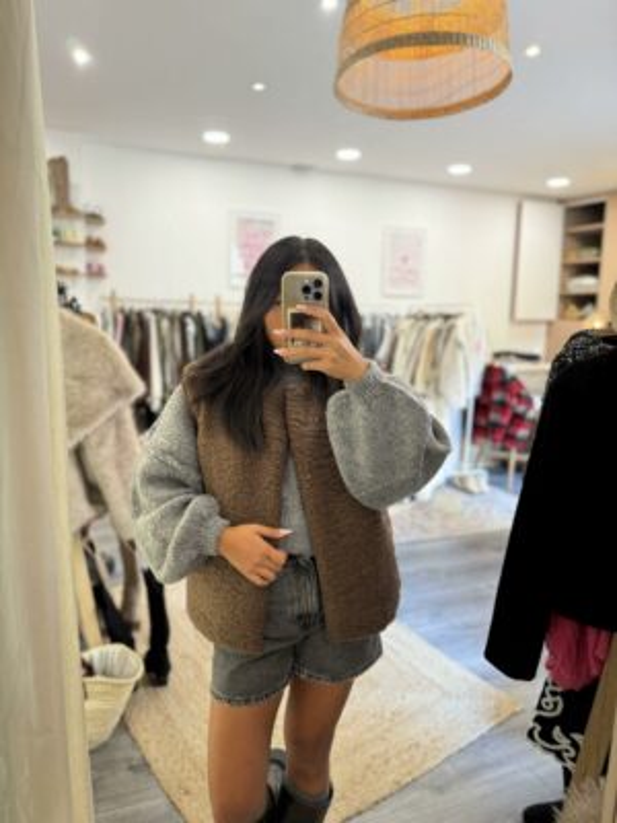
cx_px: 308
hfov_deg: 56.8
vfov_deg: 71.6
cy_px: 412
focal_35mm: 24
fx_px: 570
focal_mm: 6.76
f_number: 1.78
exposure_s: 1/50
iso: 160
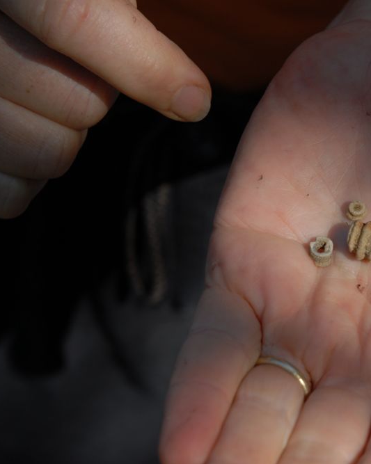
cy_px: 232
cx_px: 340
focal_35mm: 148
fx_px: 2033
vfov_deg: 13.0
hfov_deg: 10.4
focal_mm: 70
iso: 100
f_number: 5
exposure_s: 1/200
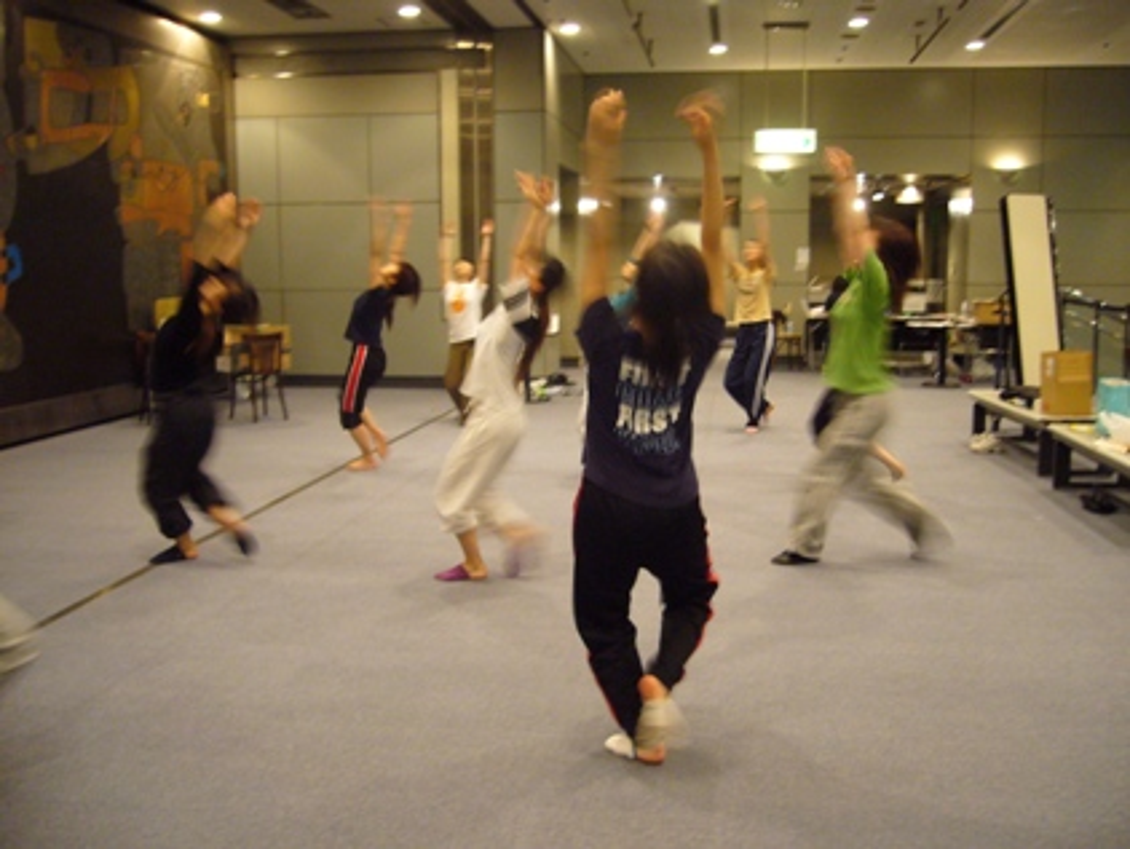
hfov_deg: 52.6
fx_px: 1143
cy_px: 424
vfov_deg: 40.7
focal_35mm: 35
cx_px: 565
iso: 200
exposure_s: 1/8
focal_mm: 5.8
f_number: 2.8
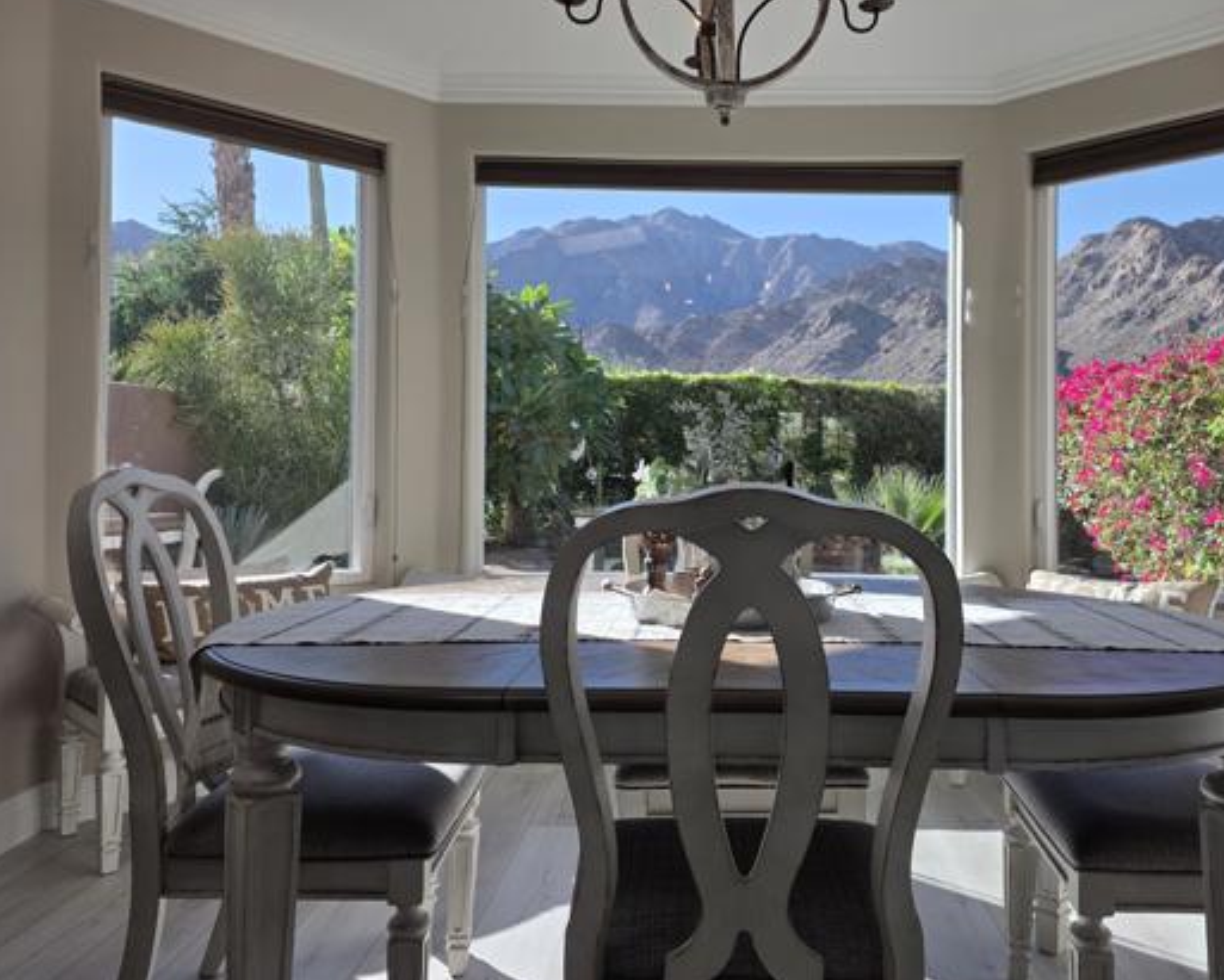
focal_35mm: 28
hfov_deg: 61.8
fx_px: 1015
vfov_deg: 51.5
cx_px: 711
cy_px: 432
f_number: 1.7
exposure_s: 1/1910
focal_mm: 6.3
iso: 80
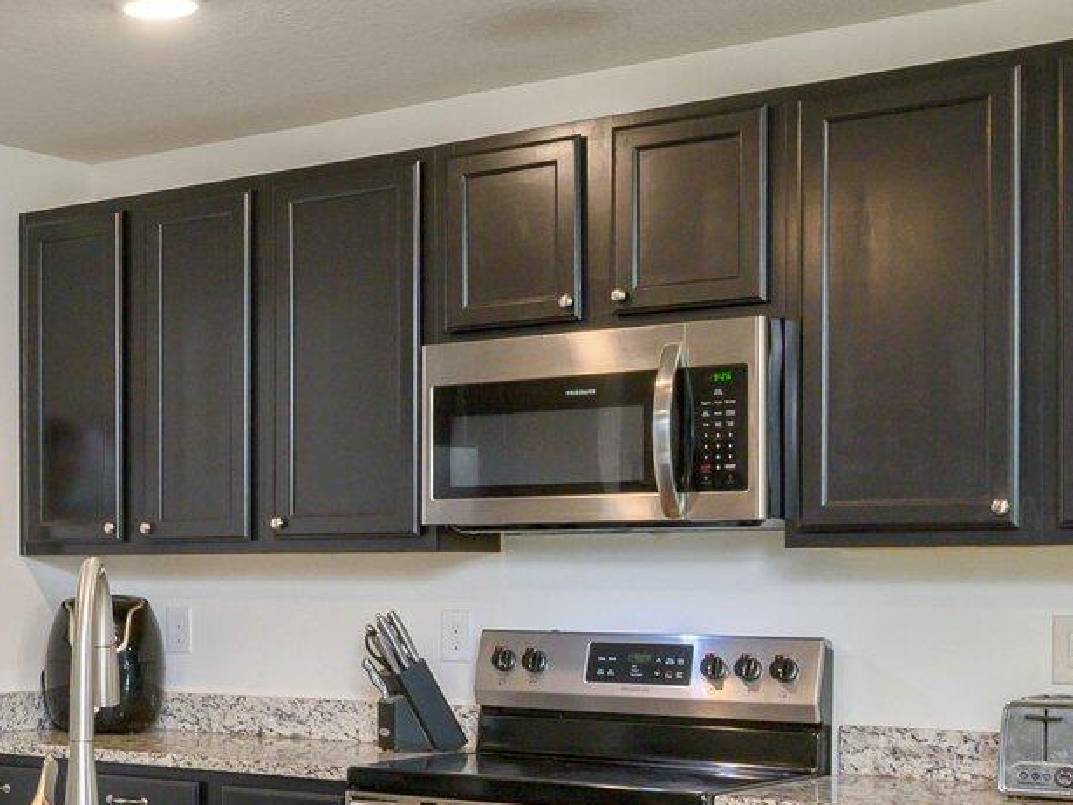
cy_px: 599
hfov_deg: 27.3
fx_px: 1983
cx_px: -157
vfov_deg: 22.7
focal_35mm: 64
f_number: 8
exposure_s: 1/25
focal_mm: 20
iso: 400
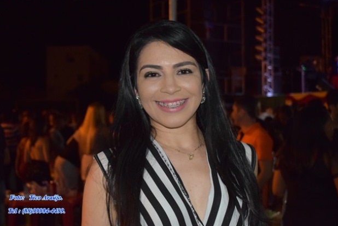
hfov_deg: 33.9
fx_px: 554
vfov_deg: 23.0
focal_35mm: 59
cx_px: 166
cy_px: 116
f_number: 4.8
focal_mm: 38
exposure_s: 1/60
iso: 3200
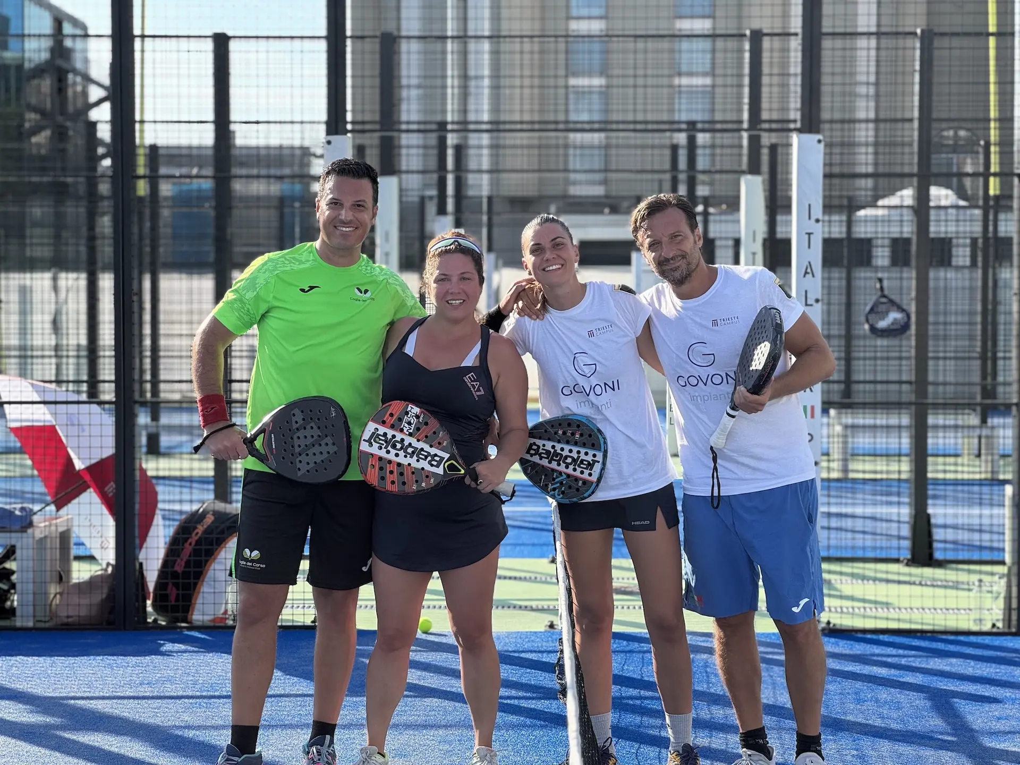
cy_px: 382
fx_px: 2269
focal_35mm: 77
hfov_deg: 25.3
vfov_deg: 19.1
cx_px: 510
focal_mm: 9
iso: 25
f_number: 2.8
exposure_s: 1/347
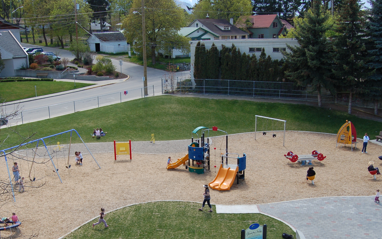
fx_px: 479
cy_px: 173
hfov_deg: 43.4
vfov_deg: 27.7
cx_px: 165
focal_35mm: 46
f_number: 7.1
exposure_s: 1/200
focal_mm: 22
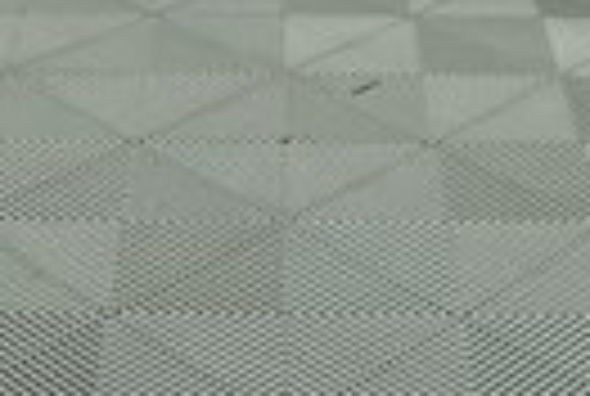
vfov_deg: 10.6
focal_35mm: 117
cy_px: -452
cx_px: 315
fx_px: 1922
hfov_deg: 17.5
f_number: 4
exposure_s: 1/160
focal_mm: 16
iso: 320
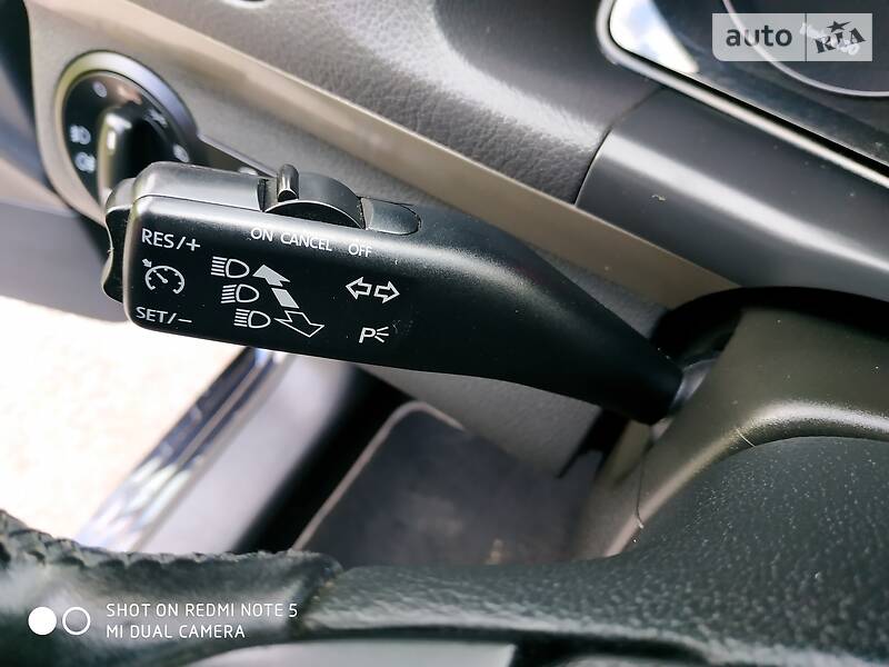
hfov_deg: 71.6
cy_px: 334
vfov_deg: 56.8
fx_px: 616
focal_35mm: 24
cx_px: 444
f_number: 1.9
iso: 320
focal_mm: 3.9
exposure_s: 1/33
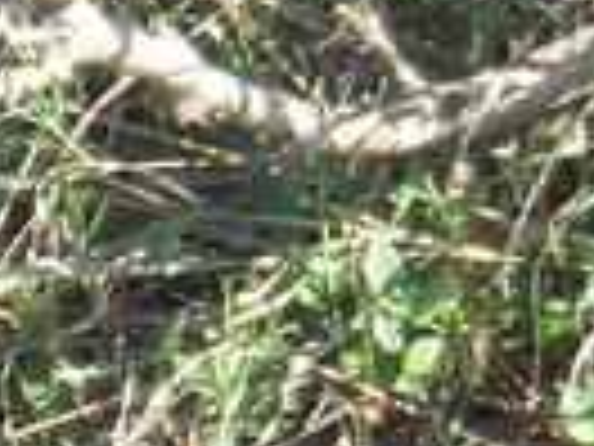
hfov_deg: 3.1
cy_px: -590
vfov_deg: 2.3
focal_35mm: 634
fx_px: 10879
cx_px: -972
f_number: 4.7
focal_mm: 17.1
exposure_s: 1/250
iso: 154
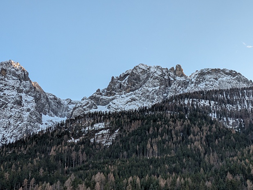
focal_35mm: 53
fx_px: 388
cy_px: 95
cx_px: 131
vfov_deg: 27.6
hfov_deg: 36.1
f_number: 1.89
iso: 49
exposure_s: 1/355
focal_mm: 5.43
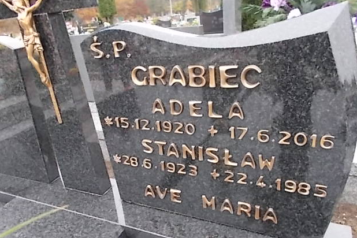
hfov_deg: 65.5
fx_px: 278
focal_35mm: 28
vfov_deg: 46.4
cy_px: 124
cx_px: 183
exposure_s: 1/20
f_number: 3.2
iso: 200
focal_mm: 4.6
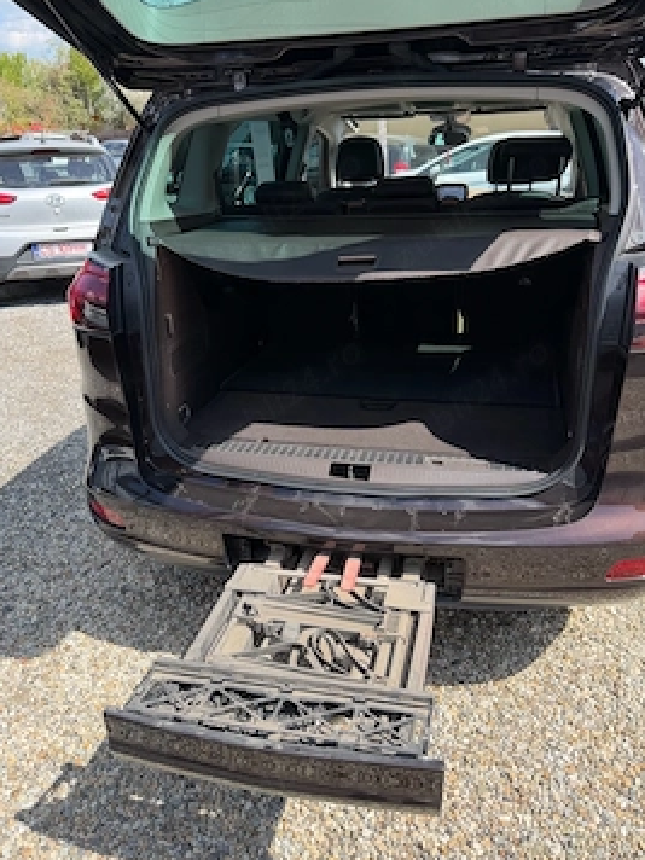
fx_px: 671
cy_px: 430
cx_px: 331
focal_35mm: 27
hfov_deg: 51.3
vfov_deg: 65.3
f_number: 1.78
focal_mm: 6.76
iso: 80
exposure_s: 1/1812
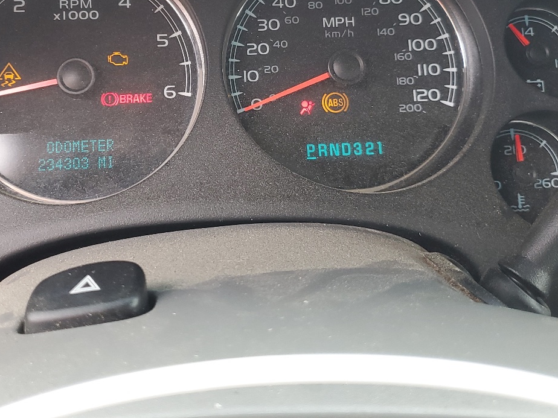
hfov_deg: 41.7
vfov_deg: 31.6
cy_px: 104
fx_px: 725
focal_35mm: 45
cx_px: 199
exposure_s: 1/60.2
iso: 63
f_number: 1.5
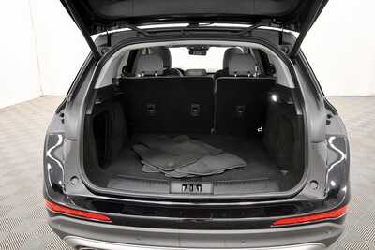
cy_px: 125
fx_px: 281
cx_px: 188
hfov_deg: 67.4
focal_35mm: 27
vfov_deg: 48.0
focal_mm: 18
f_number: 5.6
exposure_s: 1/125
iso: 3200
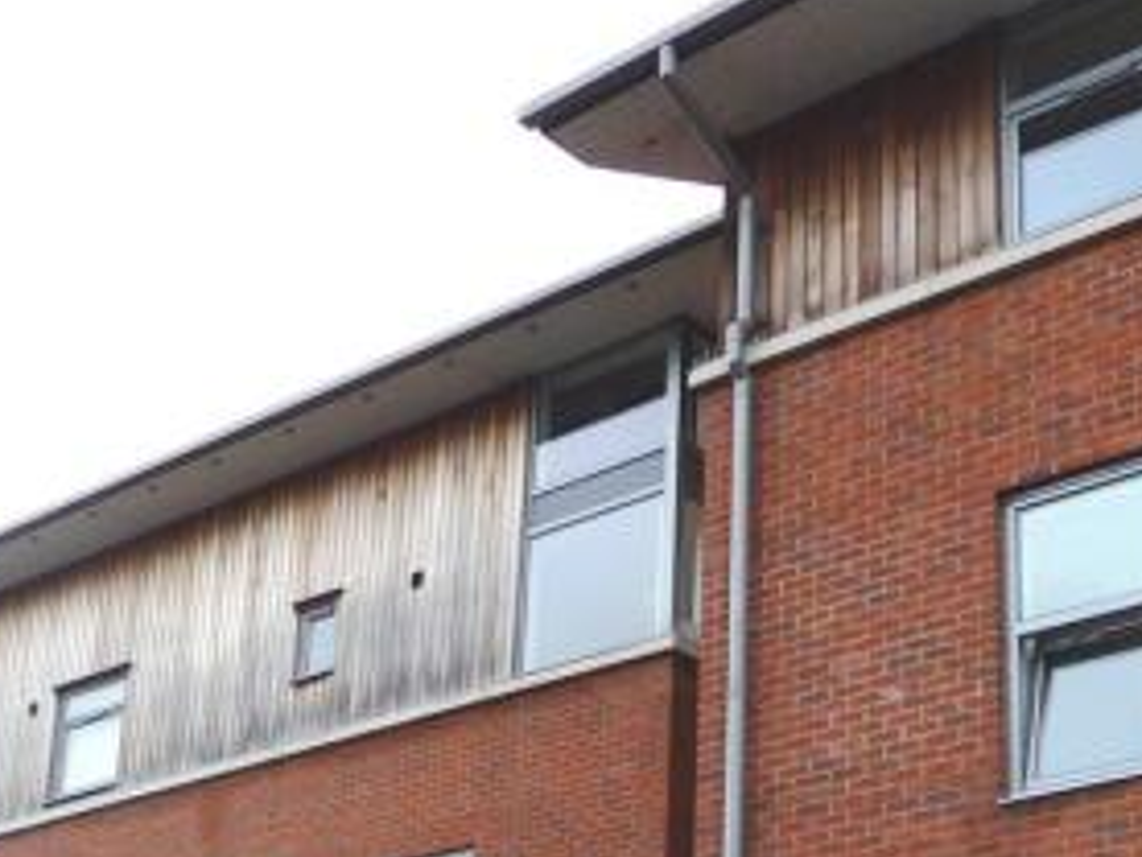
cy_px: 880
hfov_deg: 31.6
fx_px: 2013
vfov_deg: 23.0
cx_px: 678
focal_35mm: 61
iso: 80
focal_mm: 6
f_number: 2.8
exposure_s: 1/800
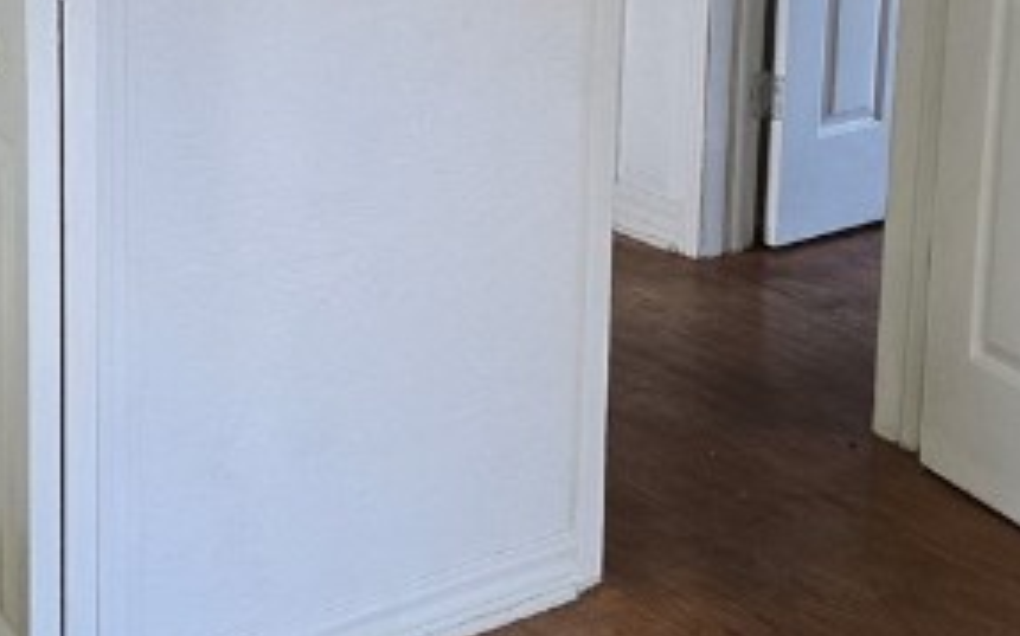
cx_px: 462
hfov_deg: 23.8
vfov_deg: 14.8
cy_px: 53
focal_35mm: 87
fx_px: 2417
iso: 200
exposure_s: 1/120
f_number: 1.8
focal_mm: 5.4
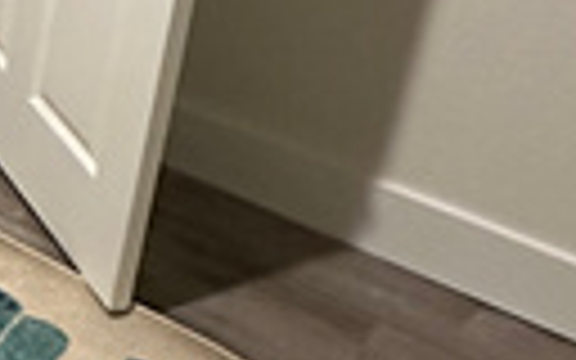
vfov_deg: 13.9
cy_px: -158
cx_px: -490
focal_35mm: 89
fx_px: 1397
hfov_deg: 18.0
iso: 500
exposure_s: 1/60
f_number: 2.2
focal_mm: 2.22
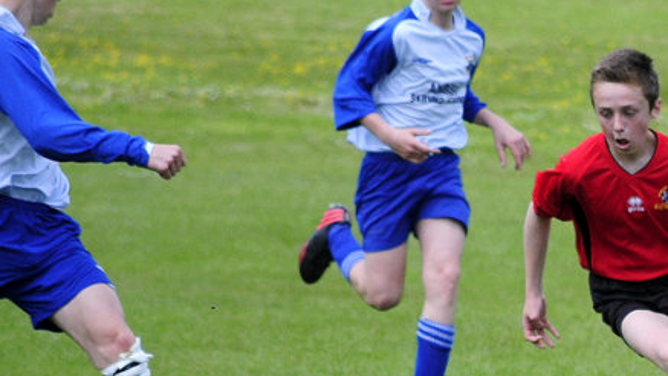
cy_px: 231
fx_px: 10187
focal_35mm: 575
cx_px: 318
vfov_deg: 2.1
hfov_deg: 3.8
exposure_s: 1/2000
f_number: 5.6
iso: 400
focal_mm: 200
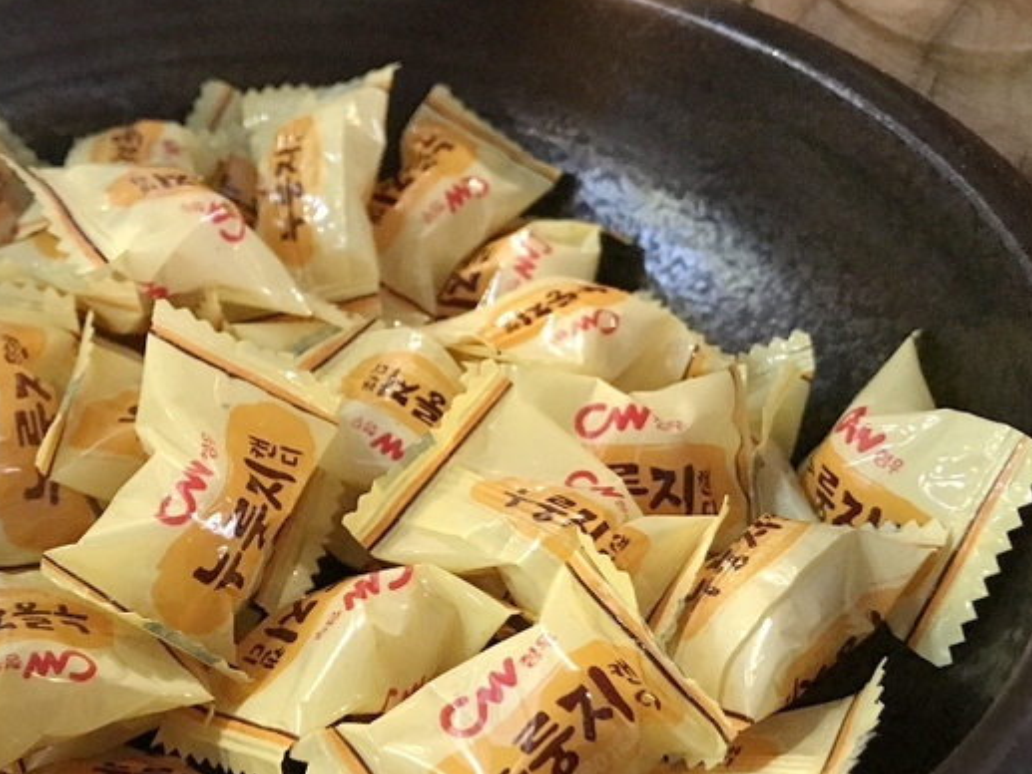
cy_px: 548
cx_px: 327
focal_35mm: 46
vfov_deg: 31.2
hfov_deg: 40.6
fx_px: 1372
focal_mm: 3.99
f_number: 1.8
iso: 100
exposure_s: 1/6
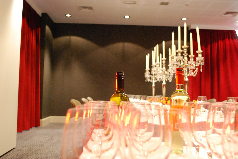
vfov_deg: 37.0
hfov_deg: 53.1
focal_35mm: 36
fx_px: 238
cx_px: 119
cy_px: 80
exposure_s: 1/10
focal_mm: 24
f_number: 4.2
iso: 1600
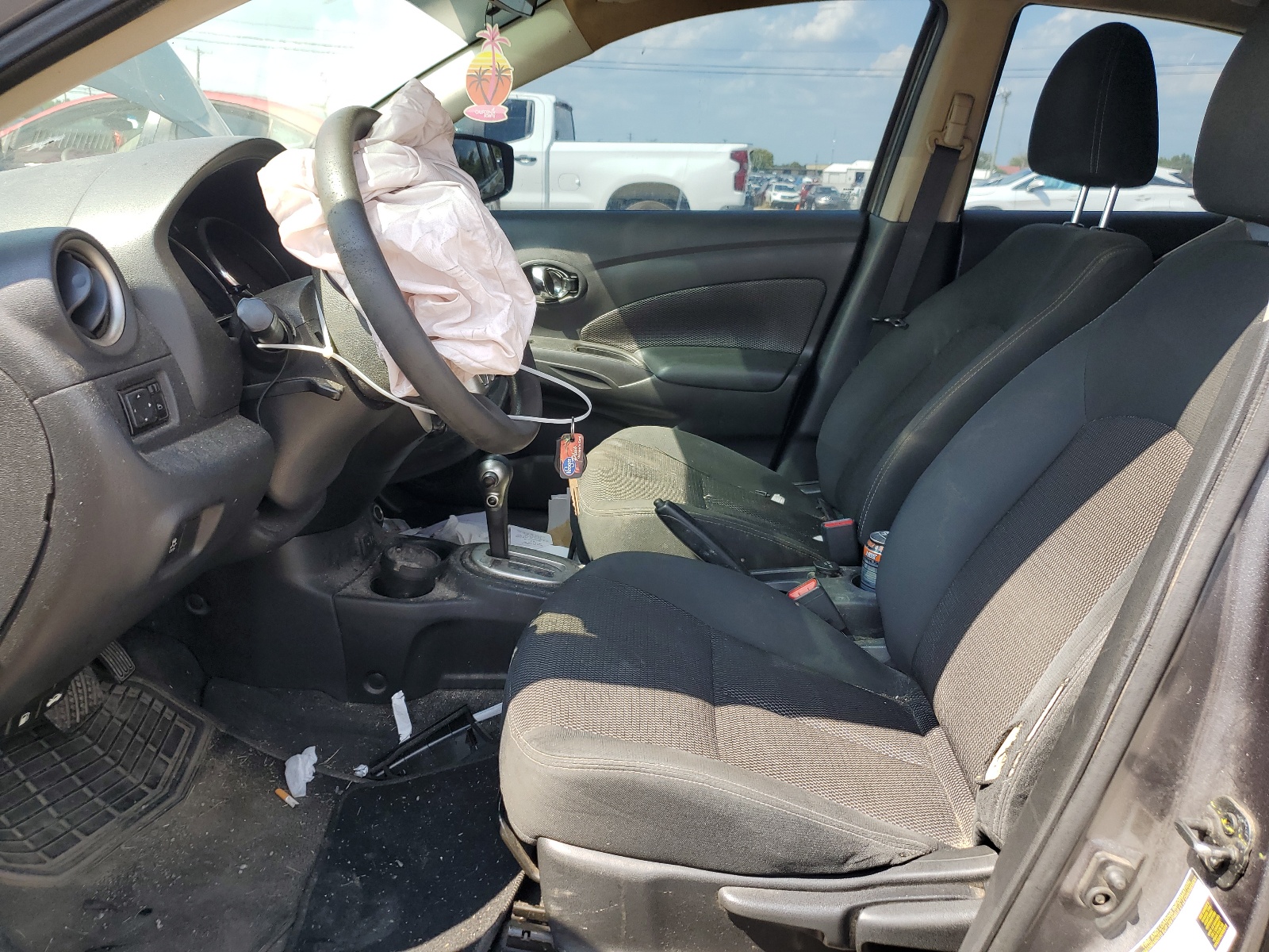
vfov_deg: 53.1
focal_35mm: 26
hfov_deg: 67.3
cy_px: 476
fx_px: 953
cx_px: 634
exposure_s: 1/556
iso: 50
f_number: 1.5
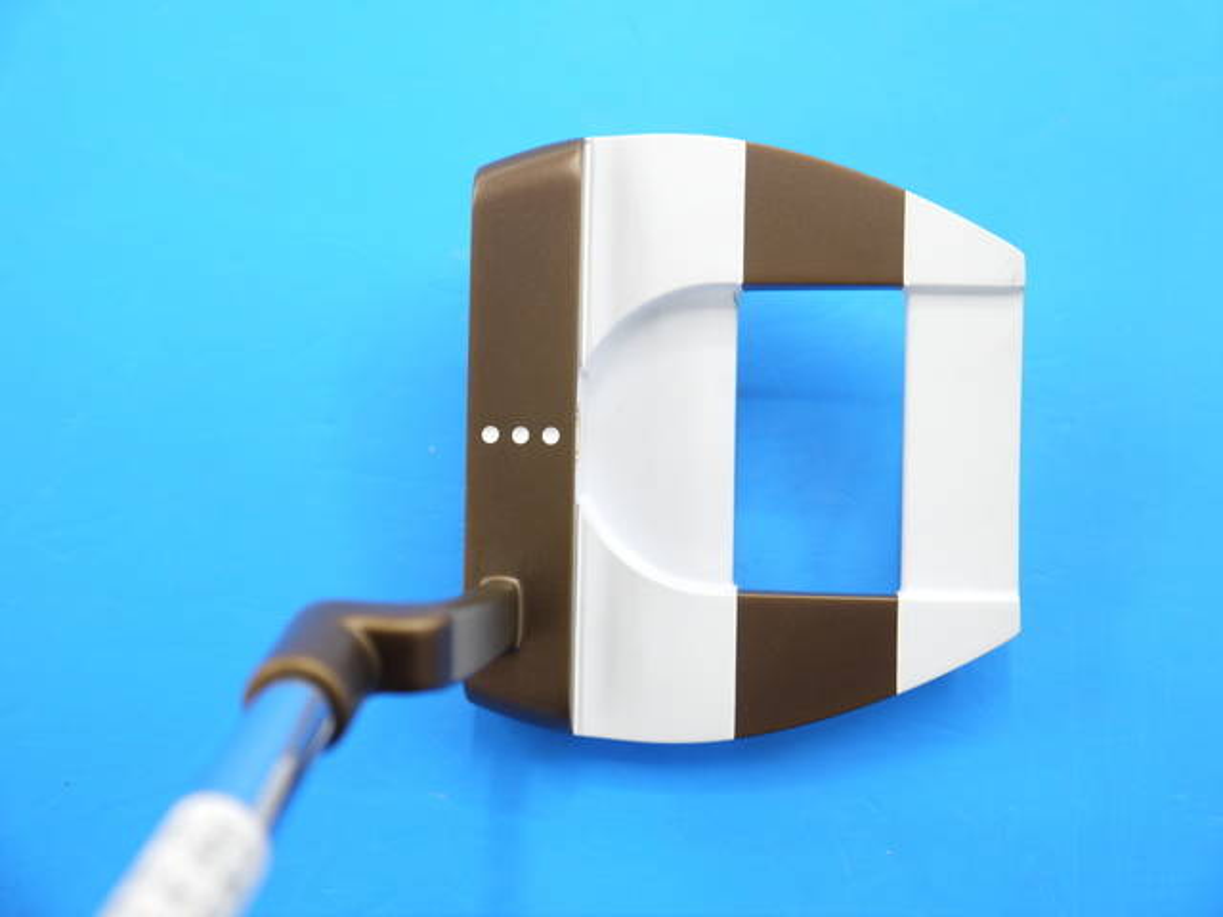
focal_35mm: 48
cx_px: 612
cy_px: 458
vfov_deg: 30.3
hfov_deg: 39.7
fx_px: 1696
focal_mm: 24
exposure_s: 1/60
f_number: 4.5
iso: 400
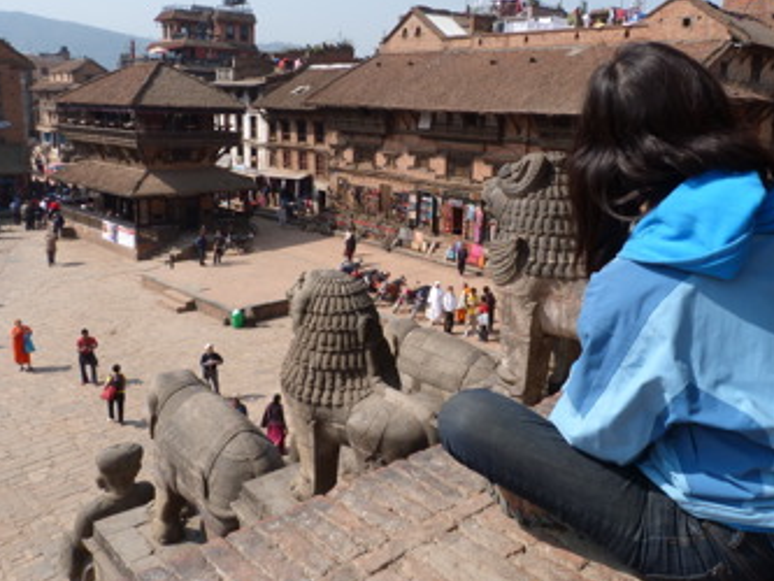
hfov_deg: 59.8
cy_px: 239
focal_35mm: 30
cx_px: 423
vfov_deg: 46.6
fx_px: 671
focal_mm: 4.5
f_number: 5.6
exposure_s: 1/250
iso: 80
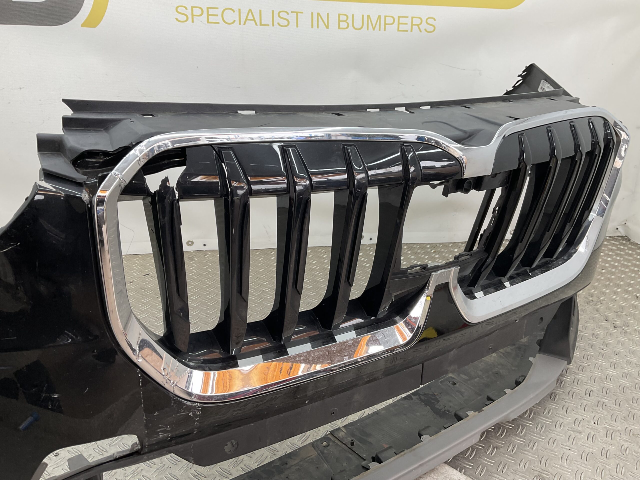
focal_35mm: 29
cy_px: 240
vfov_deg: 48.2
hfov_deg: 61.7
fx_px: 536
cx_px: 320
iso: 25
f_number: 1.8
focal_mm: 3
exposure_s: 1/100
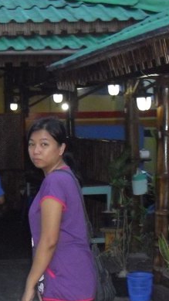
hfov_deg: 11.1
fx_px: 868
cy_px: 182
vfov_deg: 19.6
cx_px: 22
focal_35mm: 109
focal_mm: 6.2
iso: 400
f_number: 2.8
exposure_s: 1/60
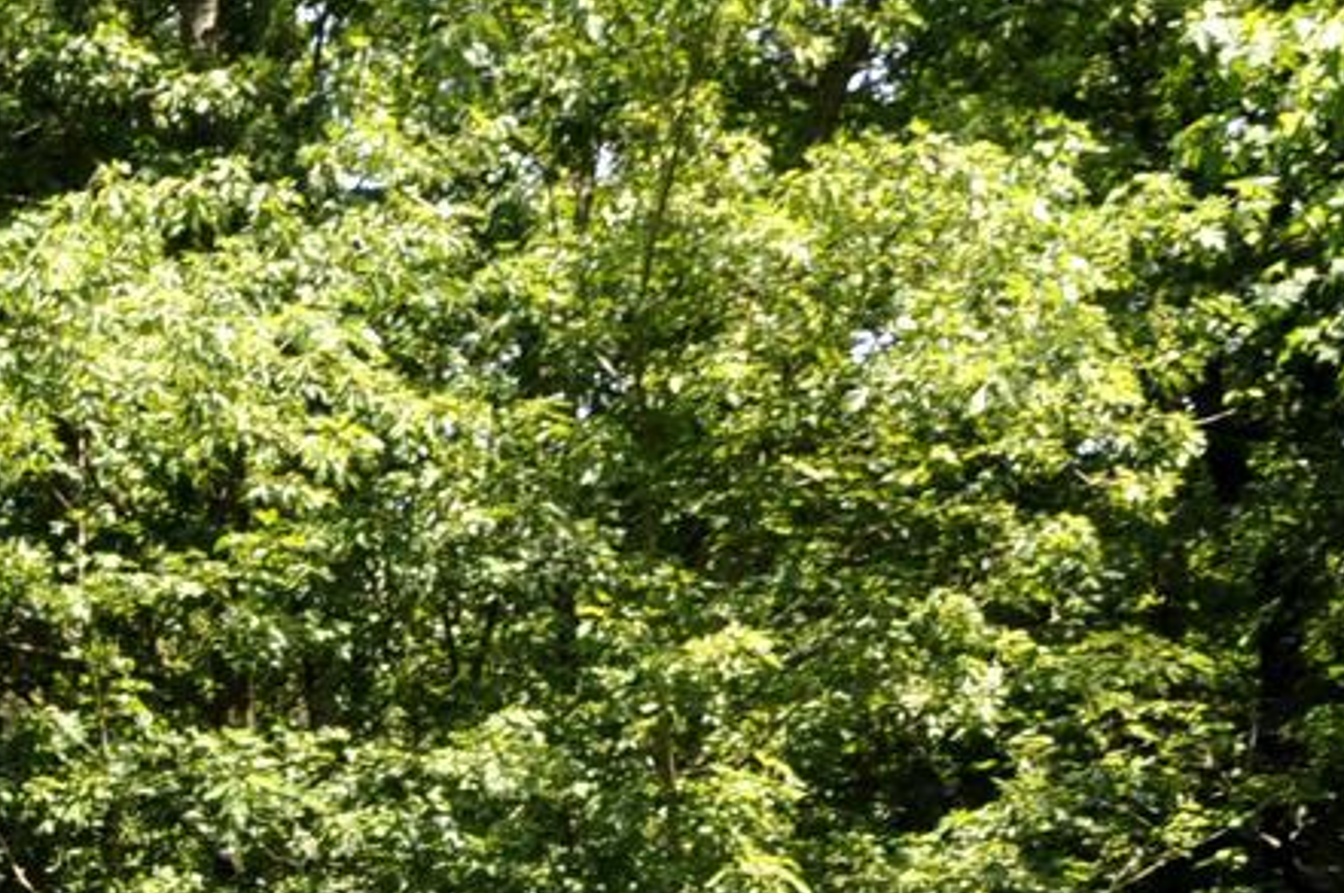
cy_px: 1265
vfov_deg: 7.7
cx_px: -1158
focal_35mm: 174
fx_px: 6501
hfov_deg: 11.0
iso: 200
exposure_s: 1/100
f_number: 9
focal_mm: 25
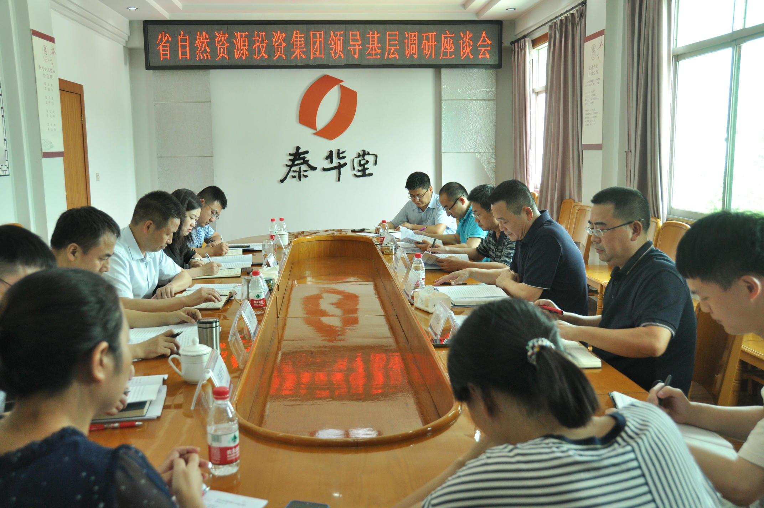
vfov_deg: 39.9
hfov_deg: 57.3
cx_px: 382
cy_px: 254
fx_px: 699
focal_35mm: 33
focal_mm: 22
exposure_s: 1/80
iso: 640
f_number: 4.5
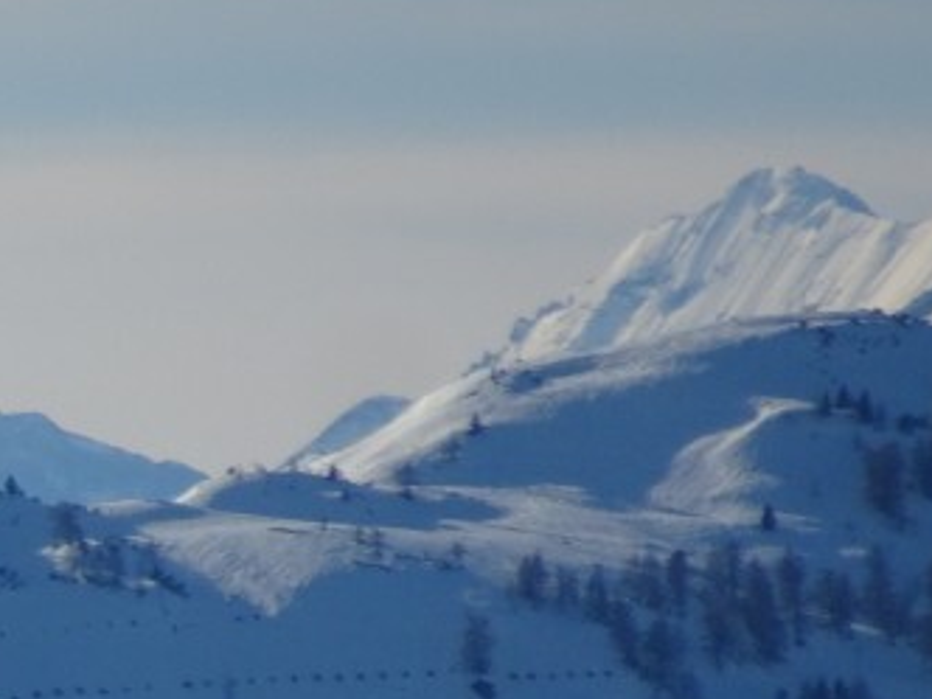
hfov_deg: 0.9
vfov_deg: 0.7
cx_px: -362
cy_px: 463
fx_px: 59852
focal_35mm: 2223
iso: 80
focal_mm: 123
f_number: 6.4
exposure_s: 1/640
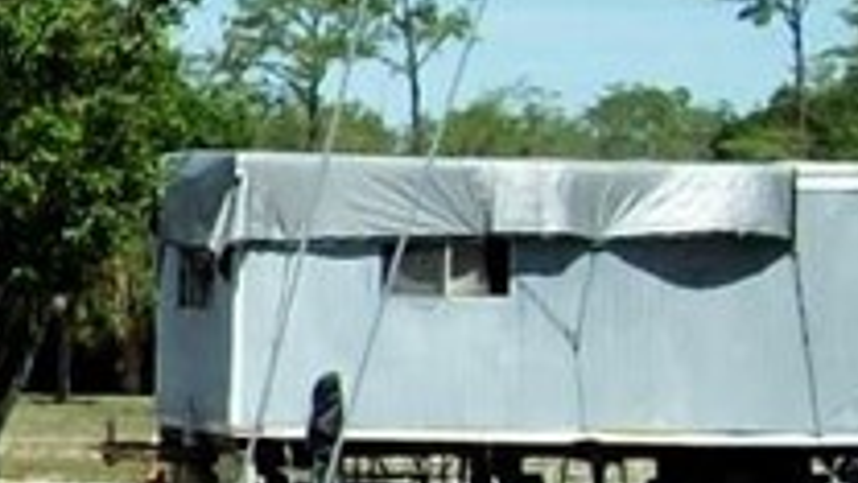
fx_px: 4391
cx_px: -1023
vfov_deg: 6.3
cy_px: 318
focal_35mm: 193
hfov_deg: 10.1
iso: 80
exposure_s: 1/519
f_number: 4.8
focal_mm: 6
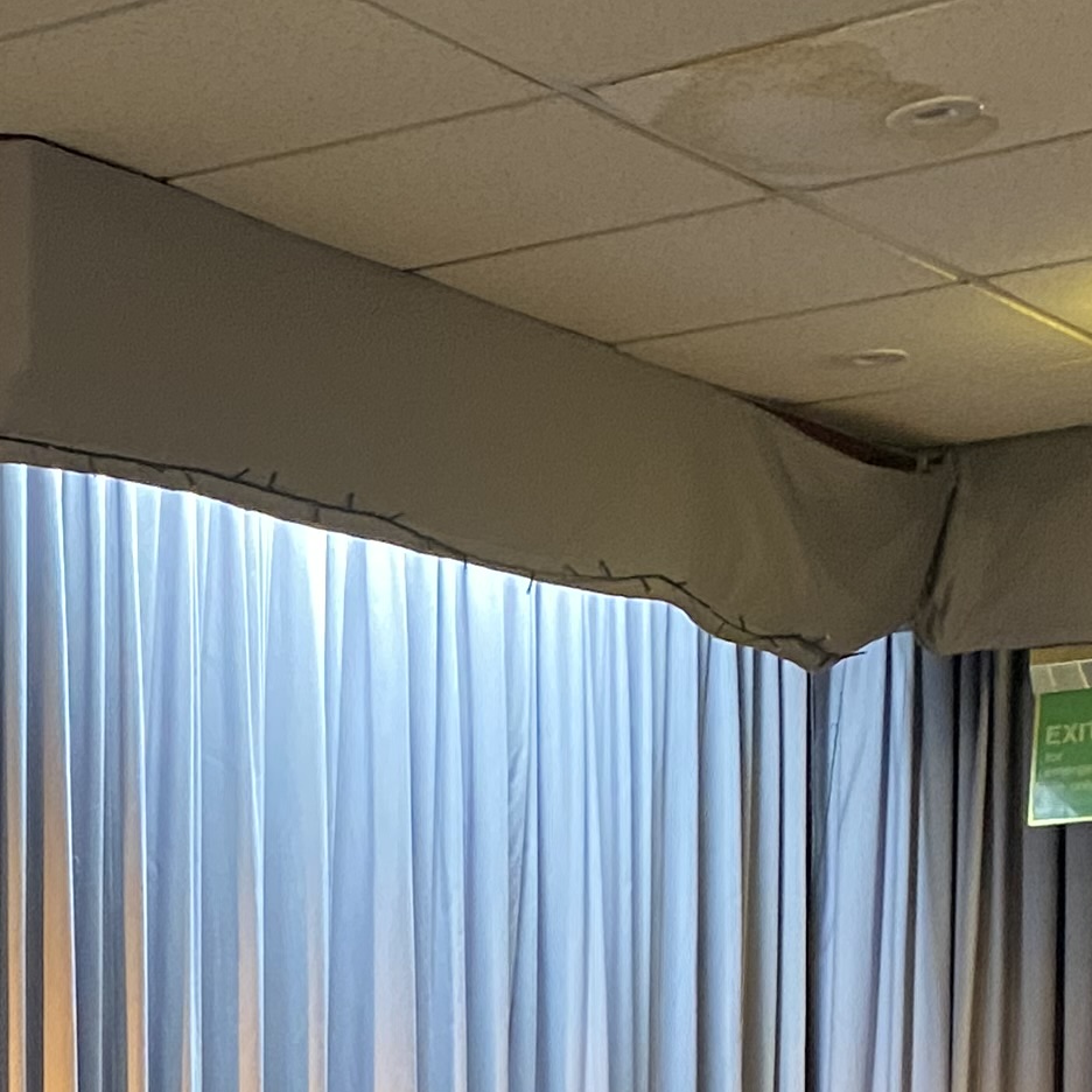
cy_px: 1612
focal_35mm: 99
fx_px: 3533
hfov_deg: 16.5
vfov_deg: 16.2
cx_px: -373
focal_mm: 4.25
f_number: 1.8
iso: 500
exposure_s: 1/50
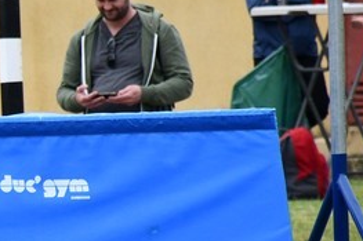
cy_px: 147
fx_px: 8243
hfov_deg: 2.5
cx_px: -309
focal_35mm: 818
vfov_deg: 1.7
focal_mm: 140
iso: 800
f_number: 5.6
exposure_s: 1/1000
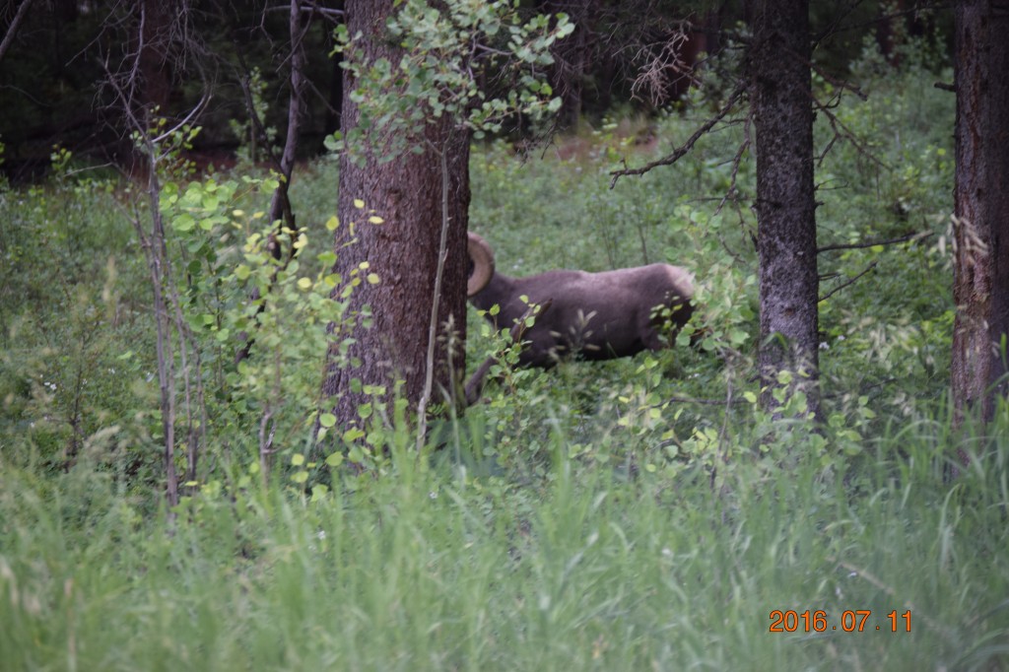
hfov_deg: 11.4
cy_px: 336
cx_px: 504
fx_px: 5043
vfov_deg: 7.6
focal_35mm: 180
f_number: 4.8
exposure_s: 1/250
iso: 450
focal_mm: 120
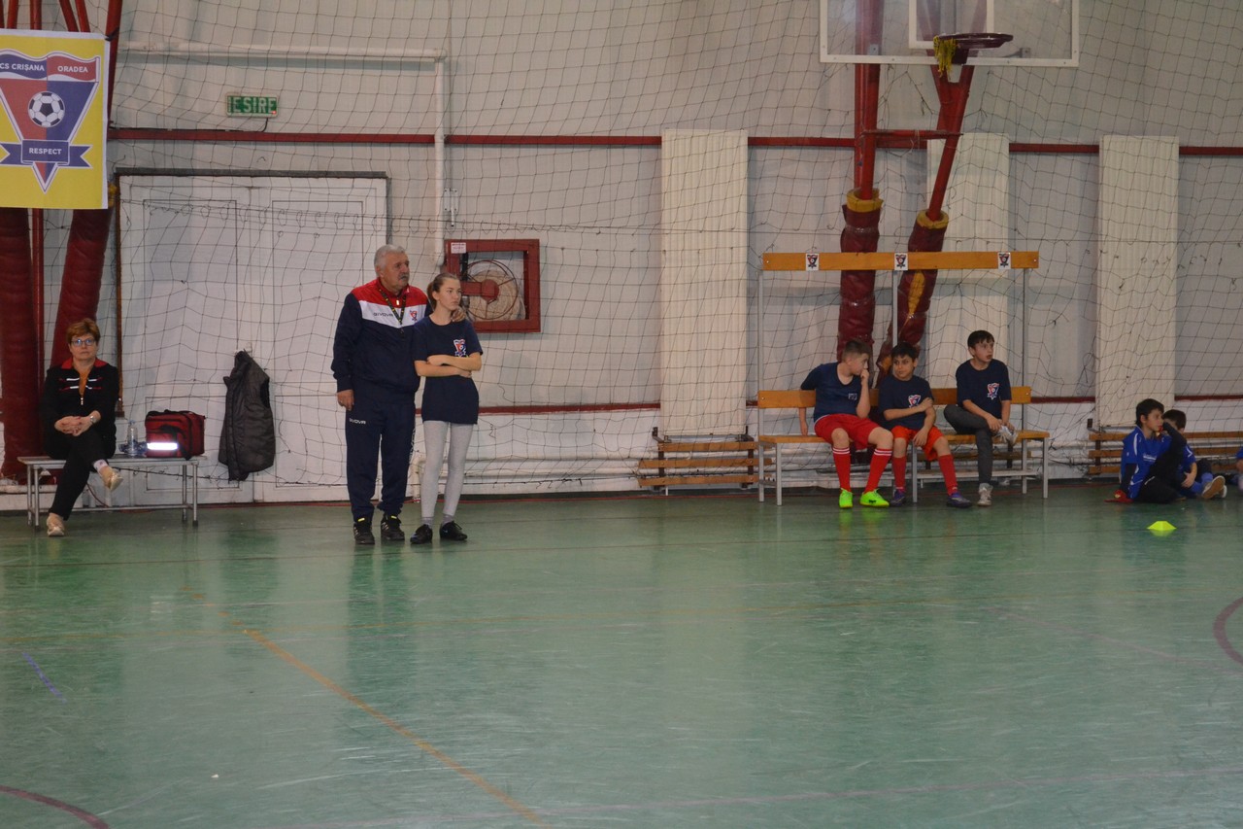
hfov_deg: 24.6
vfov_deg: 16.5
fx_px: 2848
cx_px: 622
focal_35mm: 82
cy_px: 414
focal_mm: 55
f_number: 5.6
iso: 2200
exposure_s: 1/60
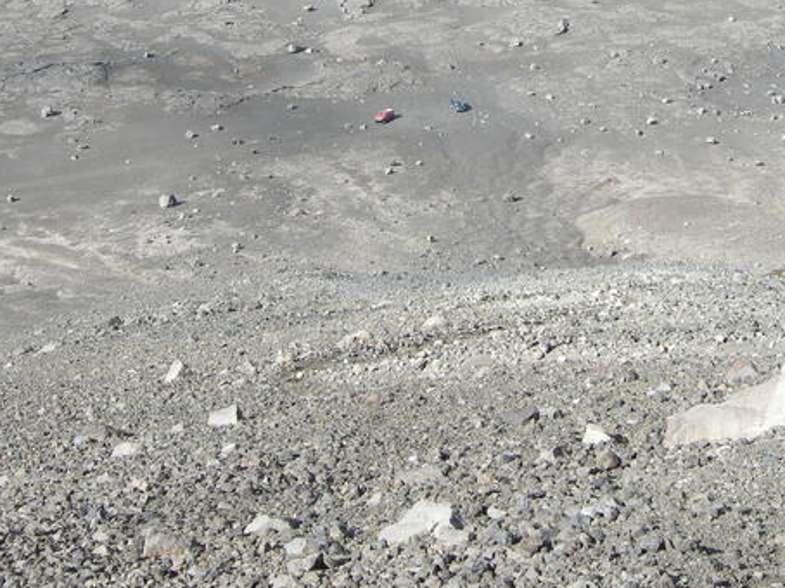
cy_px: 9
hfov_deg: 24.6
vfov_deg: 18.2
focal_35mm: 79
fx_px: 1791
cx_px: 505
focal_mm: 7.5
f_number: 4.8
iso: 100
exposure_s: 1/252
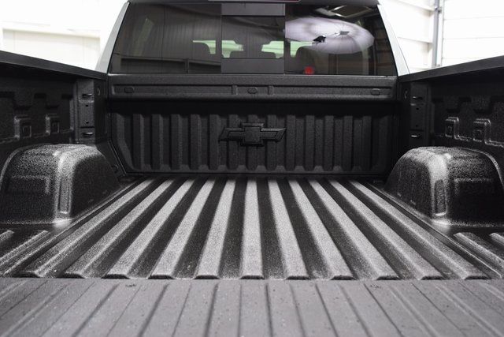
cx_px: 252
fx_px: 504
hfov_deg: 53.1
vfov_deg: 36.9
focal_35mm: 36
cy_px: 168
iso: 1600
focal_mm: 24
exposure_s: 1/60
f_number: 3.5
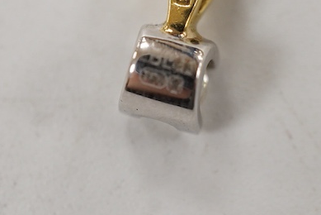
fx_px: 928
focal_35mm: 104
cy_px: 22
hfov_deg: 19.6
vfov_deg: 13.1
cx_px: 197
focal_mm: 30
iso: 1250
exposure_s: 1/125
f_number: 10
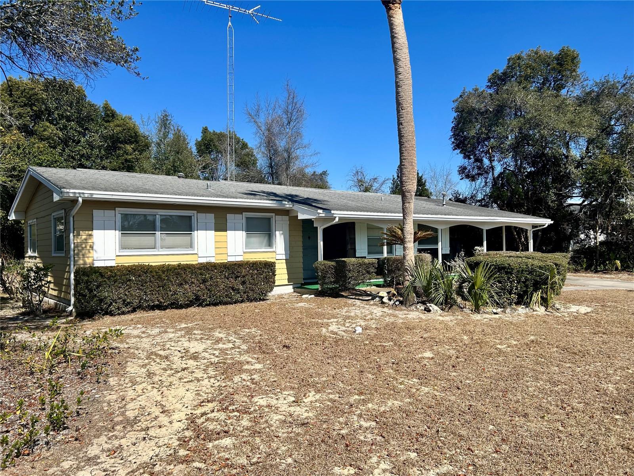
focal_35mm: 26
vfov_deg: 53.1
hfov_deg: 67.3
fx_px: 476
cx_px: 317
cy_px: 238
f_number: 1.5
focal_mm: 5.7
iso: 50
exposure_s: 1/4444
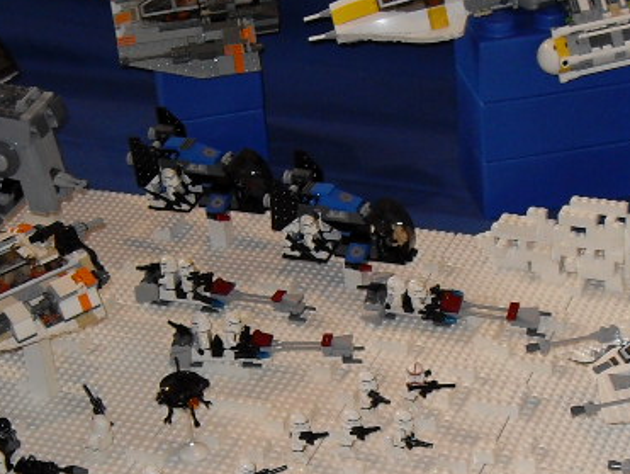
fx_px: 1858
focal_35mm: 102
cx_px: 411
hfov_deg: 19.2
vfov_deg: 14.5
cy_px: 355
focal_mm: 6.3
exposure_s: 1/45
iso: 100
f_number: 2.8
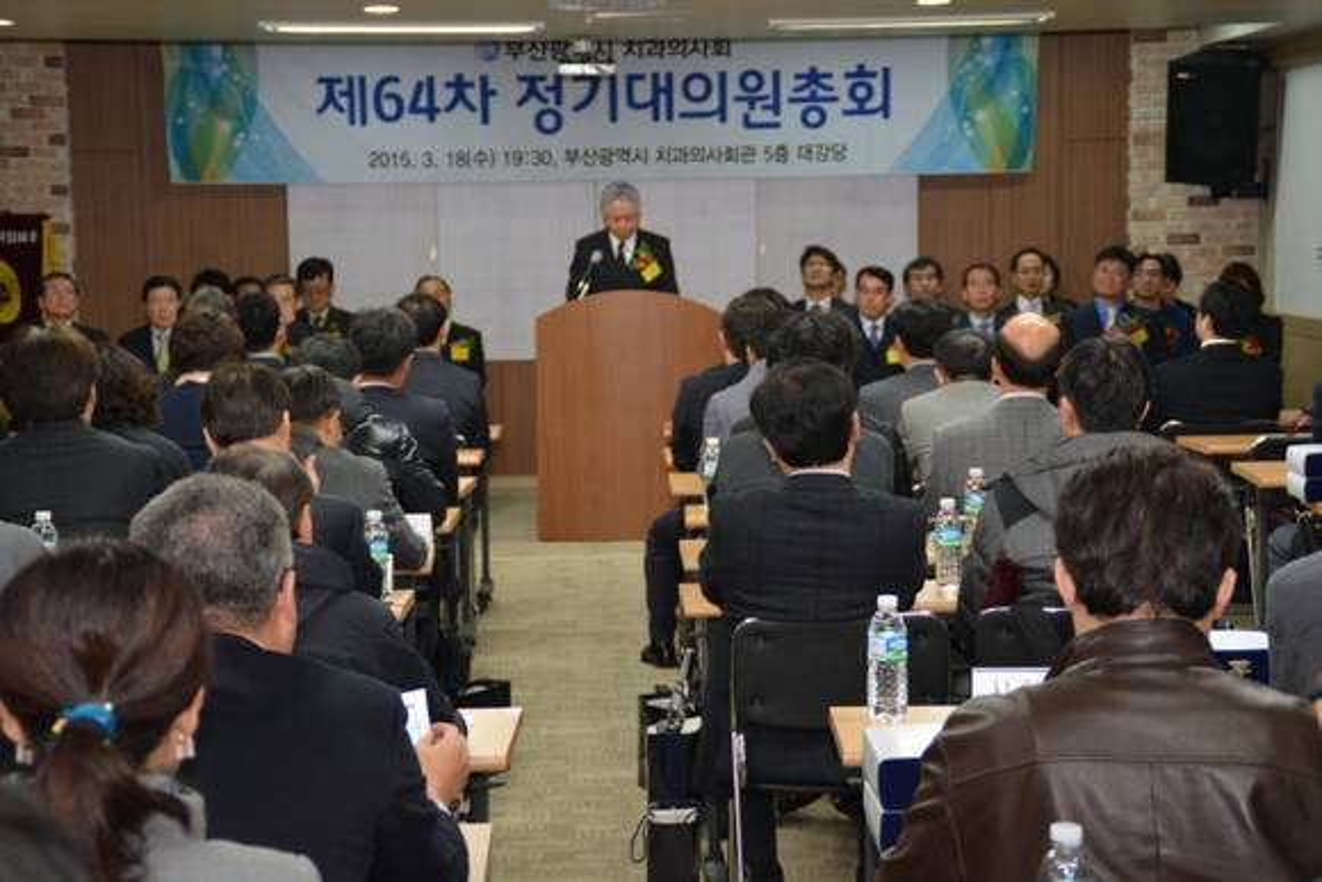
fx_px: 3085
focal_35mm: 84
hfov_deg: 24.2
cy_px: 441
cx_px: 661
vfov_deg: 16.3
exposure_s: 1/60
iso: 1000
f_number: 5
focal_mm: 56
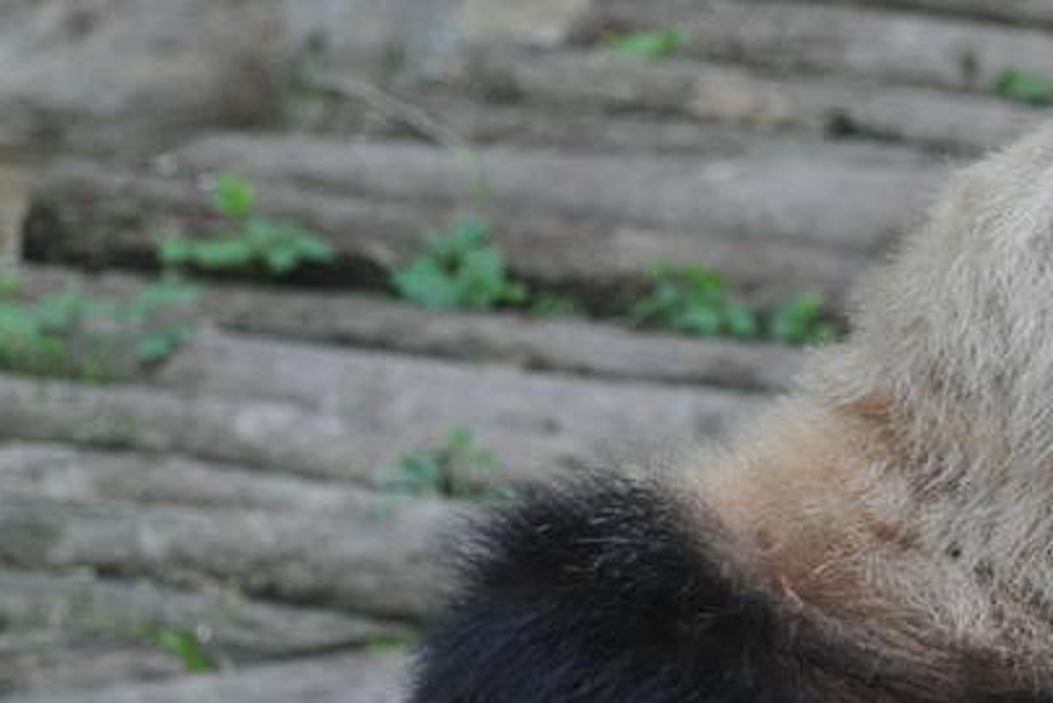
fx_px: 19084
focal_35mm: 652
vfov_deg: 2.1
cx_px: 1637
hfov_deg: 3.1
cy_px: 155
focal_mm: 110
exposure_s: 1/250
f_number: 4.5
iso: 800
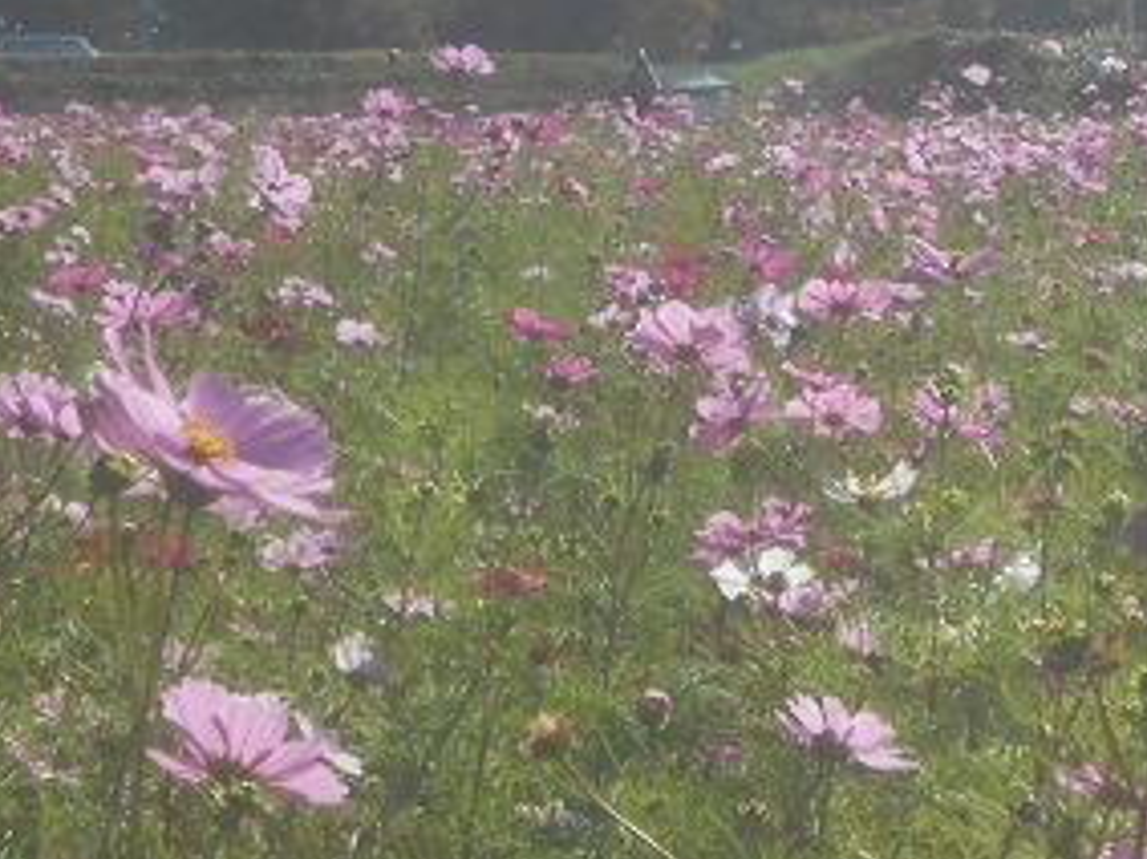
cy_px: 150
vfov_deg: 8.9
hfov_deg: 11.8
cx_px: 576
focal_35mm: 167
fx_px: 5531
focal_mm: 11.3
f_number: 5.6
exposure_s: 1/500
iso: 80
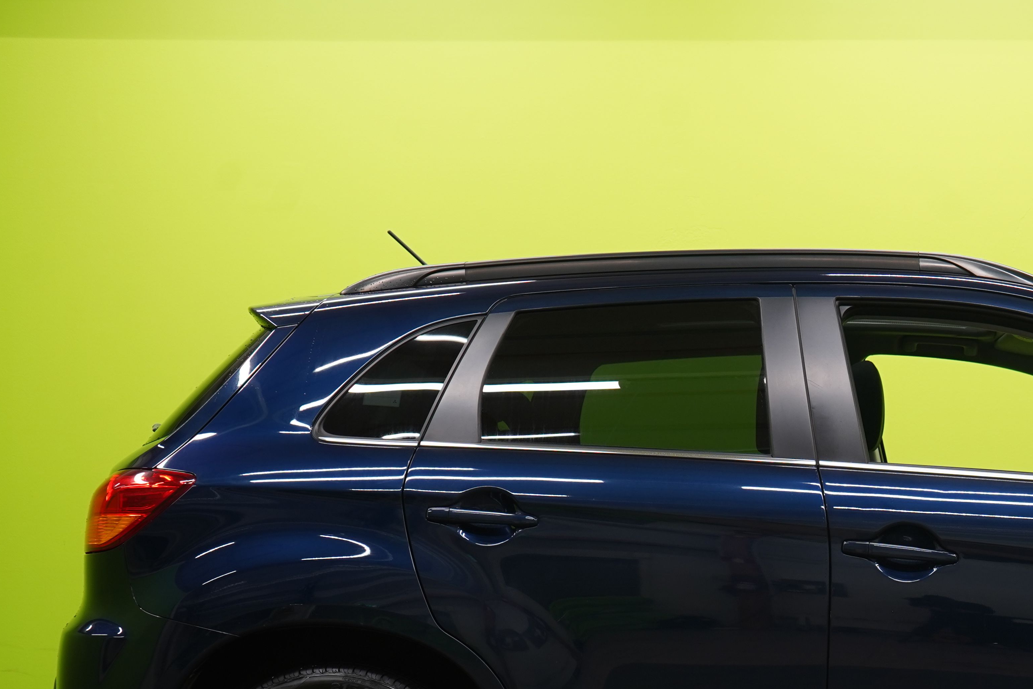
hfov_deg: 22.7
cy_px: 594
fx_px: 2496
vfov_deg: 15.6
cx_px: 963
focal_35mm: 87
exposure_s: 1/25
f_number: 5.6
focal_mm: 45
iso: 400
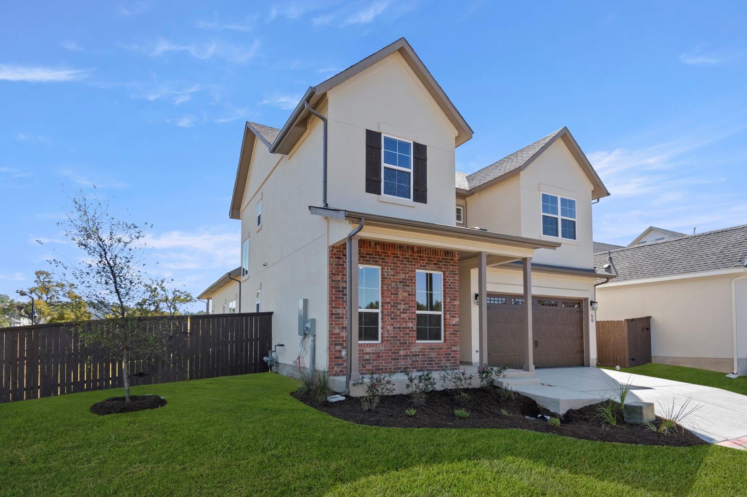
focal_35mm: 36
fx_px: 747
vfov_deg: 36.8
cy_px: 248
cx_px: 374
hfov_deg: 53.2
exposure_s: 1/320
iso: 400
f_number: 8
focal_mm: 24
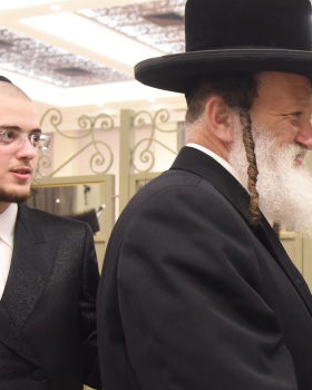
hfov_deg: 21.4
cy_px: 237
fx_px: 762
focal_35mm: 66
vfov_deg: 28.6
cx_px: 382
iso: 2500
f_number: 5
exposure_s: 1/100
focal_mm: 24
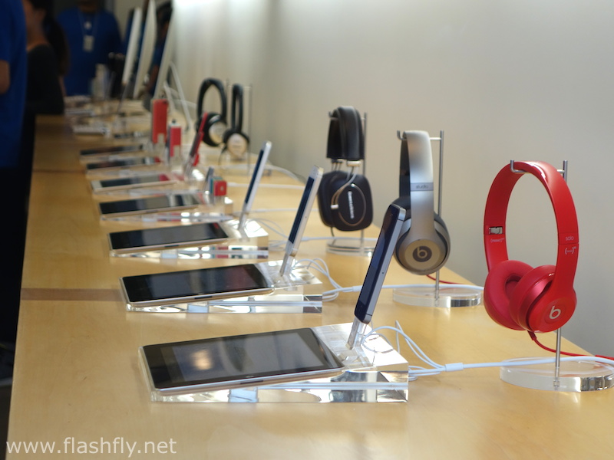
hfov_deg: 19.6
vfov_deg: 14.8
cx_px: 307
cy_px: 230
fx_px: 1774
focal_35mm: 100
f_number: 4.9
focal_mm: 37.1
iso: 500
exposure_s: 1/100
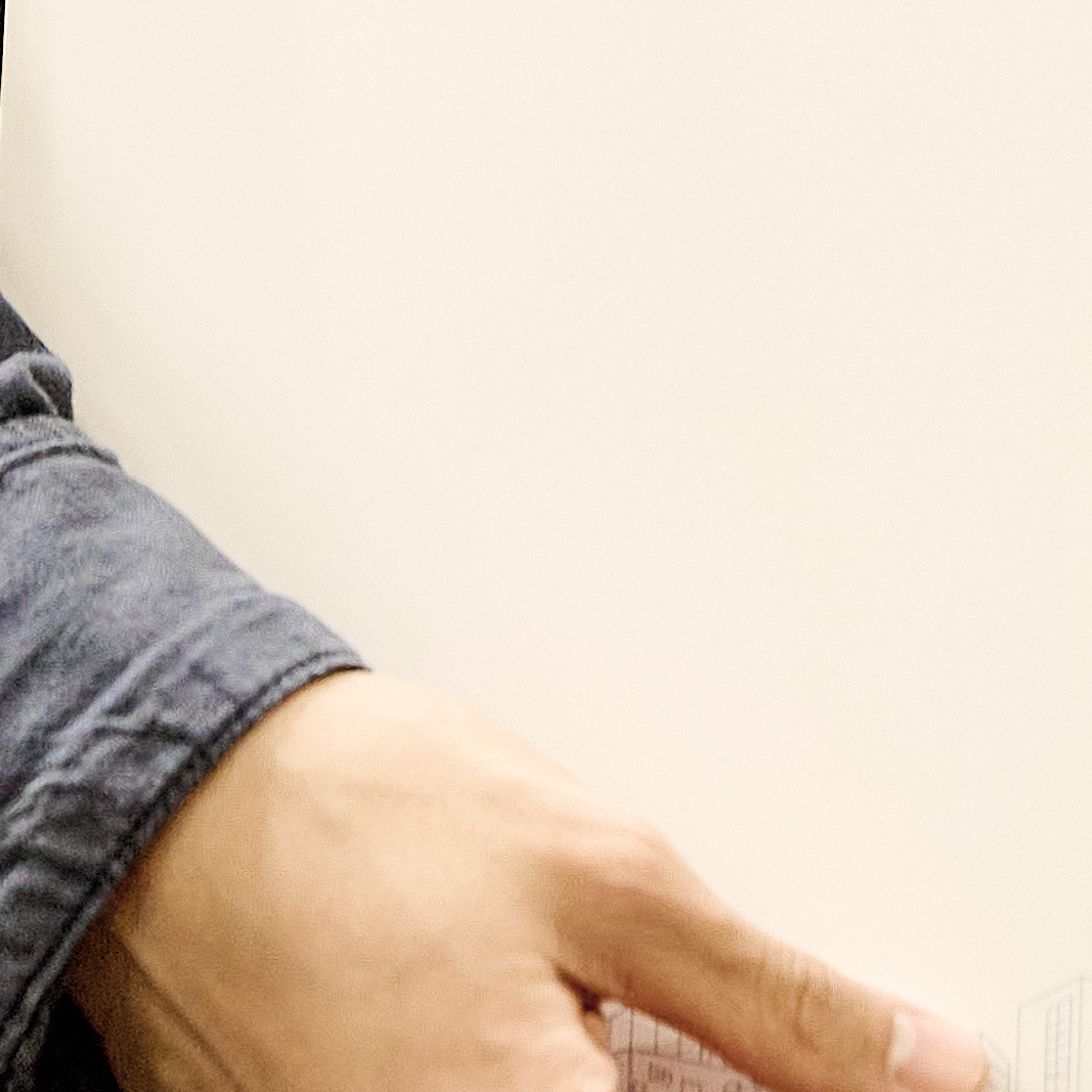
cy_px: -1605
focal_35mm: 496
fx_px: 17702
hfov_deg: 3.5
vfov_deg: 3.5
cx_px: 1020
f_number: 4
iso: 6400
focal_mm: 103
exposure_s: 1/100
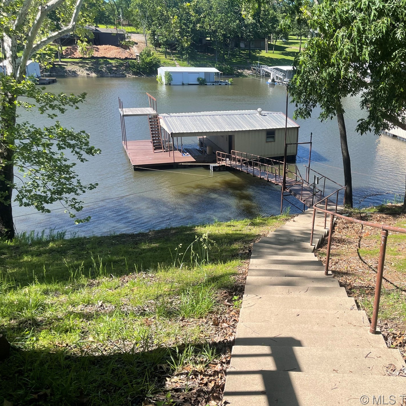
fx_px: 398
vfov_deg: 54.0
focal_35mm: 30
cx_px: 260
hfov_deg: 53.3
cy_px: 205
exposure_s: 1/1534
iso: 32
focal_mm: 5.1
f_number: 1.6
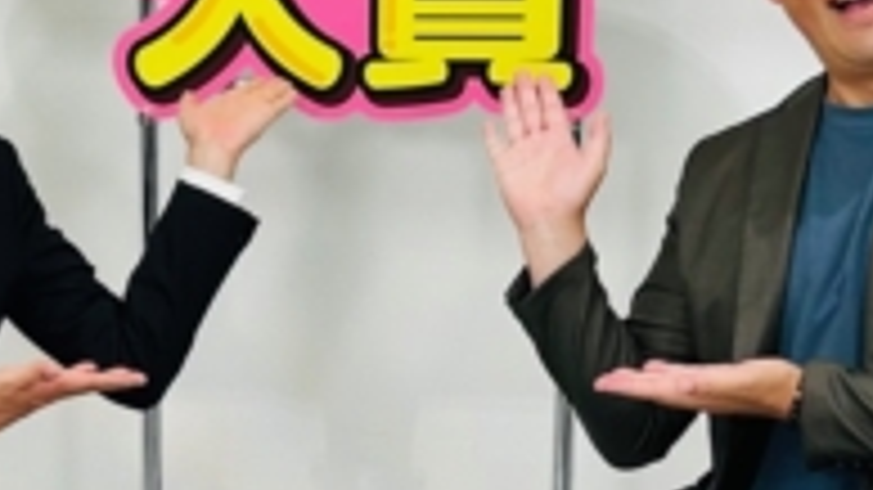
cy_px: 301
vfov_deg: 10.3
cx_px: 342
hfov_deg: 18.3
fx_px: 2708
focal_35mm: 117
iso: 64
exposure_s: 1/120
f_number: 1.5
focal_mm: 5.7
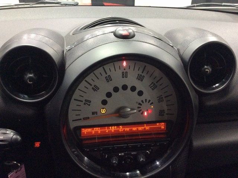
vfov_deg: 44.1
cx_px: 119
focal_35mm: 32
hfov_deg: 56.9
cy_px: 89
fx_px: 220
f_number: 2.4
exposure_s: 1/24
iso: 320
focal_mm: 3.3
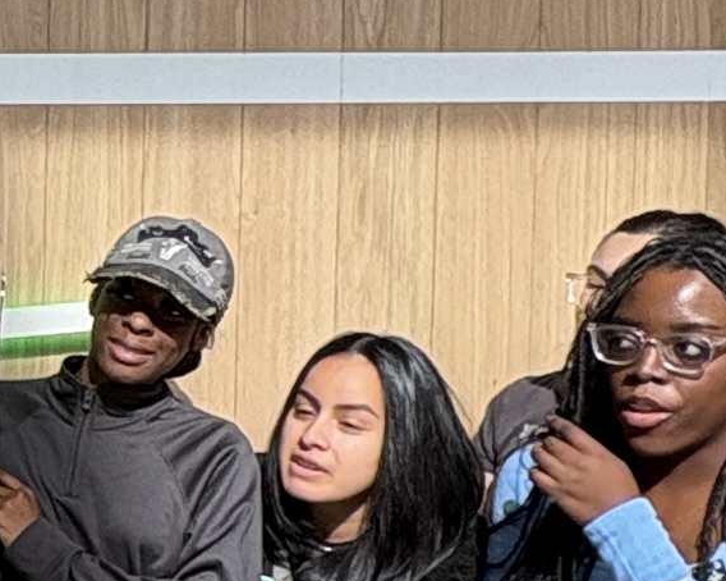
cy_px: 475
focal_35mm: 97
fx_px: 2084
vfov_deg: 15.7
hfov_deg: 15.8
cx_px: -697
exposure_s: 1/120
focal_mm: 2.22
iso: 100
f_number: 2.2
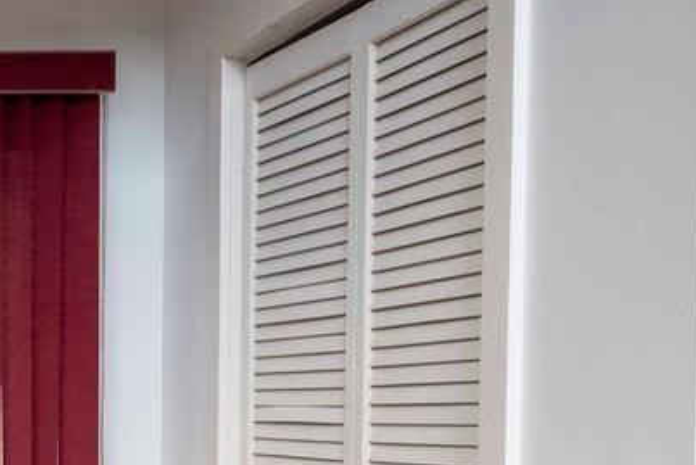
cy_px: 508
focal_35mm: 75
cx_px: -375
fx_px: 1450
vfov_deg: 17.6
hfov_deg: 21.9
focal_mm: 21
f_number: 5
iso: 1000
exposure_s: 1/320
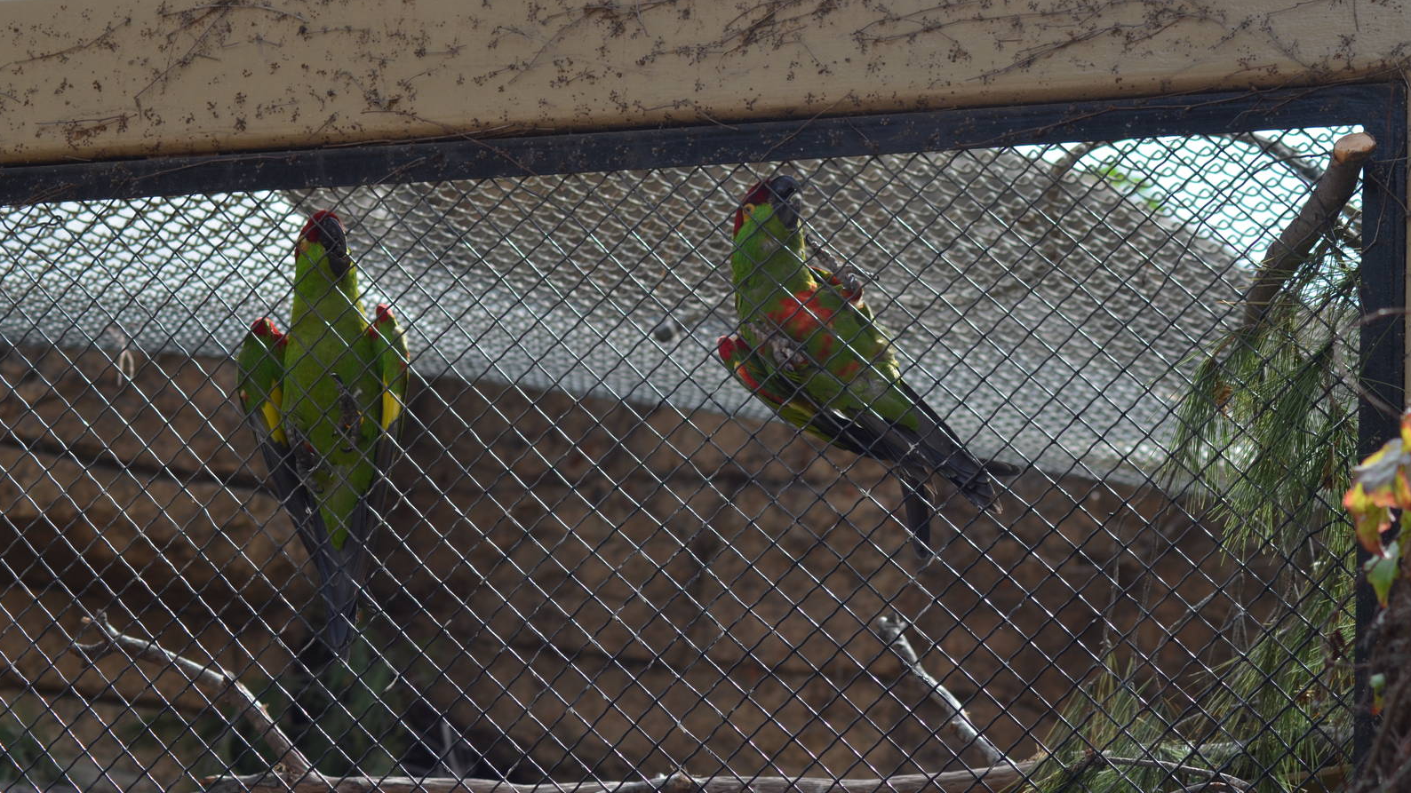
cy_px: 425
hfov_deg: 18.1
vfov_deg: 10.2
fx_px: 4434
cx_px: 708
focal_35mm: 119
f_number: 5.6
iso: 200
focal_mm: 75
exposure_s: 1/500
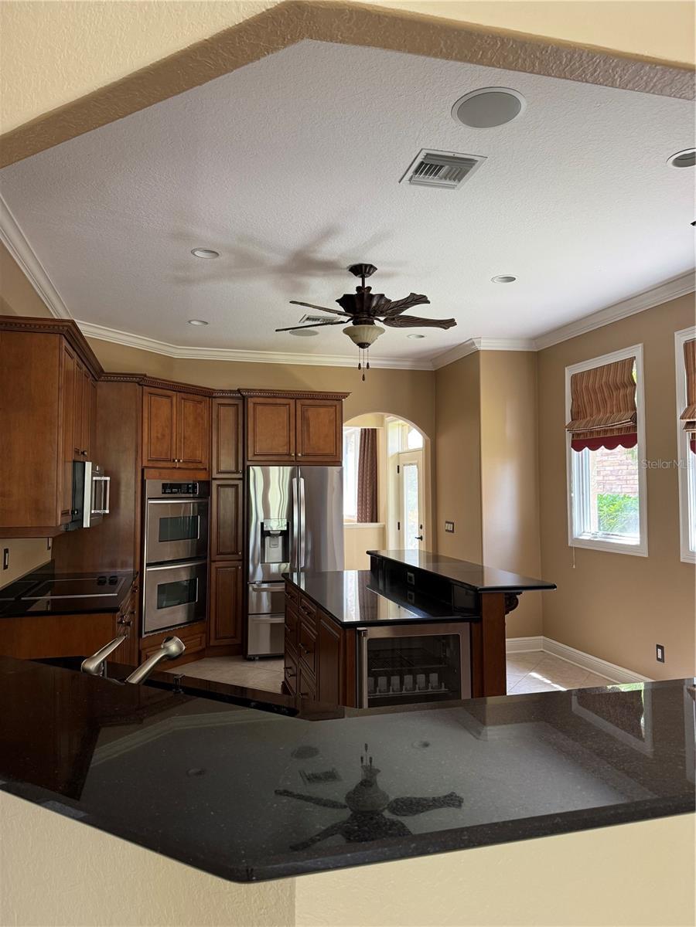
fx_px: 643
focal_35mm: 24
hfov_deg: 56.8
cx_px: 348
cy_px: 464
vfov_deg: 71.6
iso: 250
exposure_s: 1/60
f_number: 1.78
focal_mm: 6.76
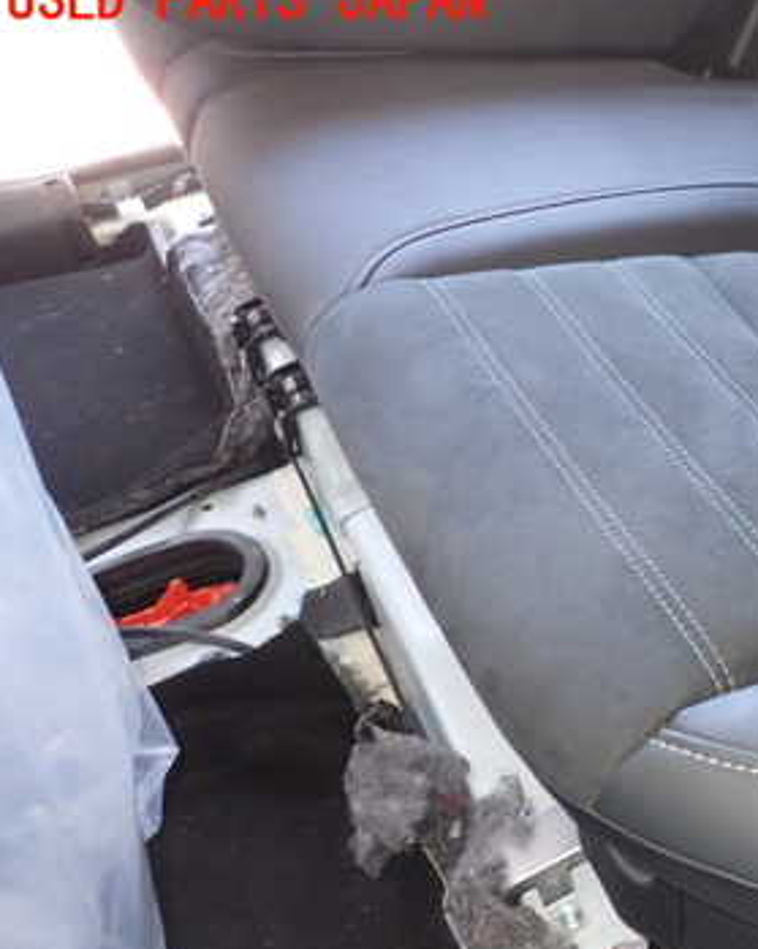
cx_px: 807
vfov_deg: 43.6
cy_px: 579
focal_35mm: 42
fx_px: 1178
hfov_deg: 32.0
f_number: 2
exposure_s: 1/30
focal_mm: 4.5
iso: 200
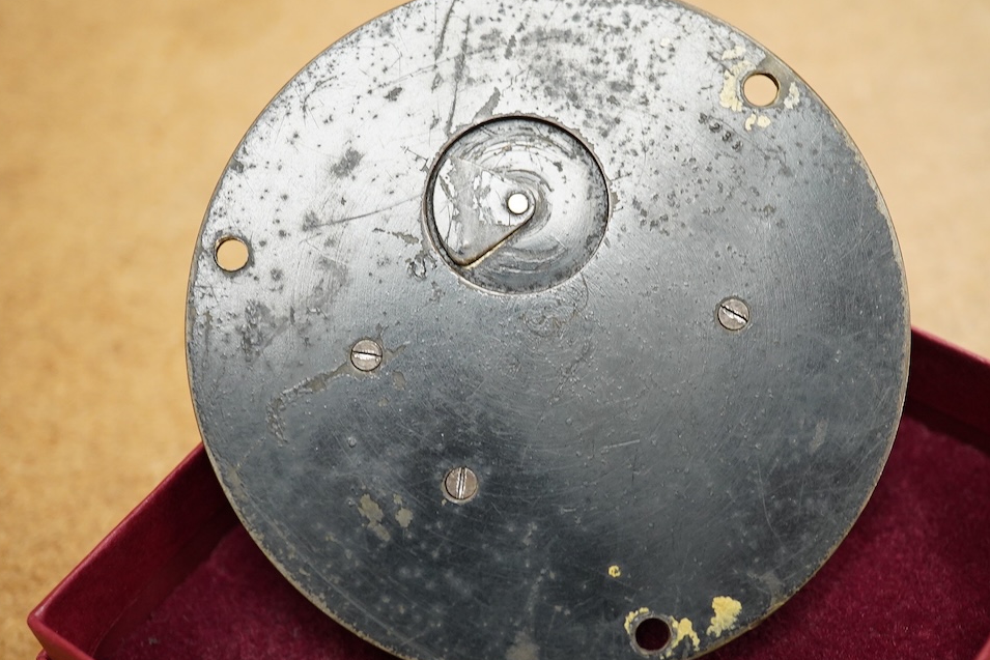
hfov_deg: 37.5
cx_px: 551
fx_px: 1458
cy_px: 365
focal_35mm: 53
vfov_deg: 25.5
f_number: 6.3
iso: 2500
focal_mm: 30
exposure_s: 1/200
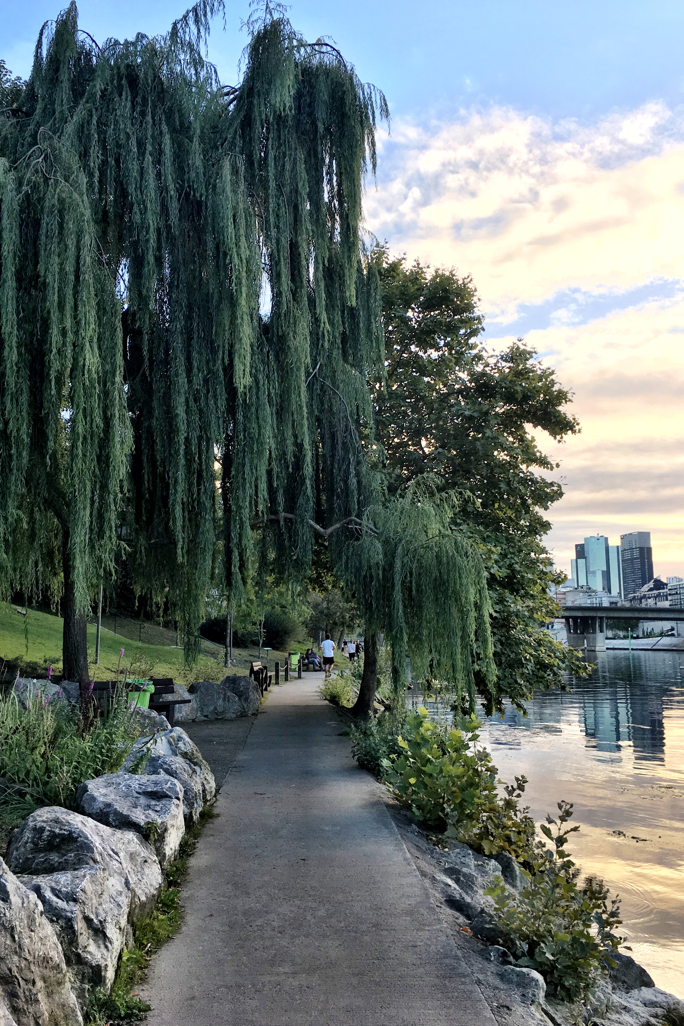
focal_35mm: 31
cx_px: 307
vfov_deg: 60.3
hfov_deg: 42.3
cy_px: 508
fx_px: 884
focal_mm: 4.15
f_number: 2.2
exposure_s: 1/273
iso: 25
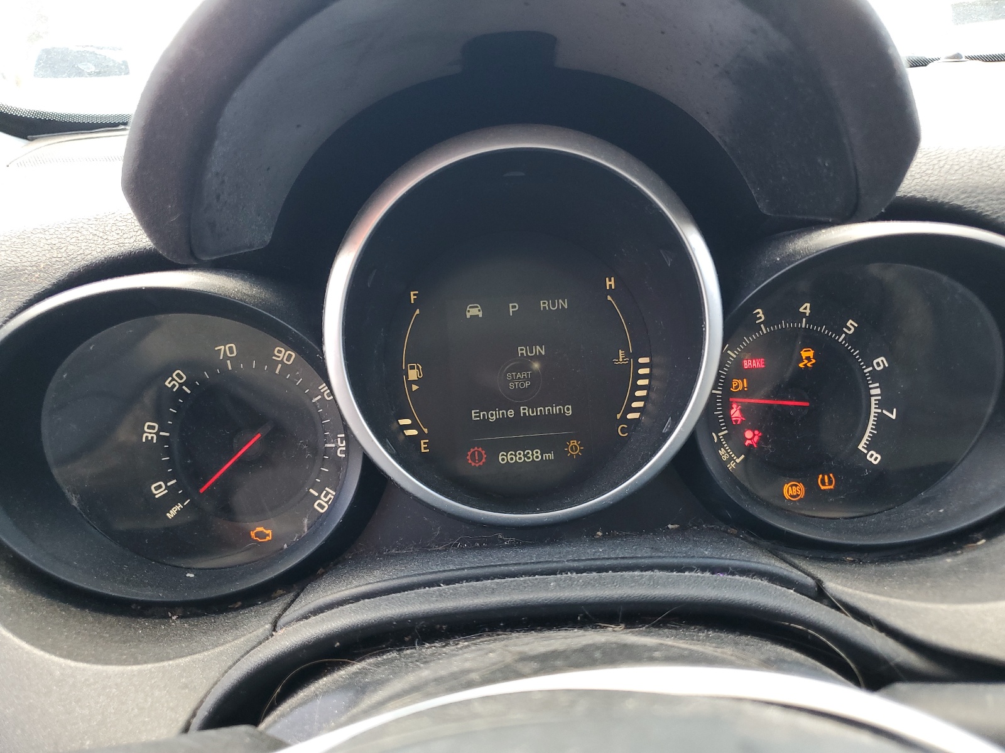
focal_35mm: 26
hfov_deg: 67.3
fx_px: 755
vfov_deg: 53.1
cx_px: 502
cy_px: 376
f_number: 1.5
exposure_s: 1/100
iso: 80
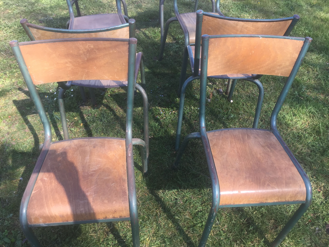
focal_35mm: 29
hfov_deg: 61.7
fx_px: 276
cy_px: 124
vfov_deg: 48.2
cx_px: 164
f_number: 2.2
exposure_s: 1/366
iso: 32
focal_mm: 4.15
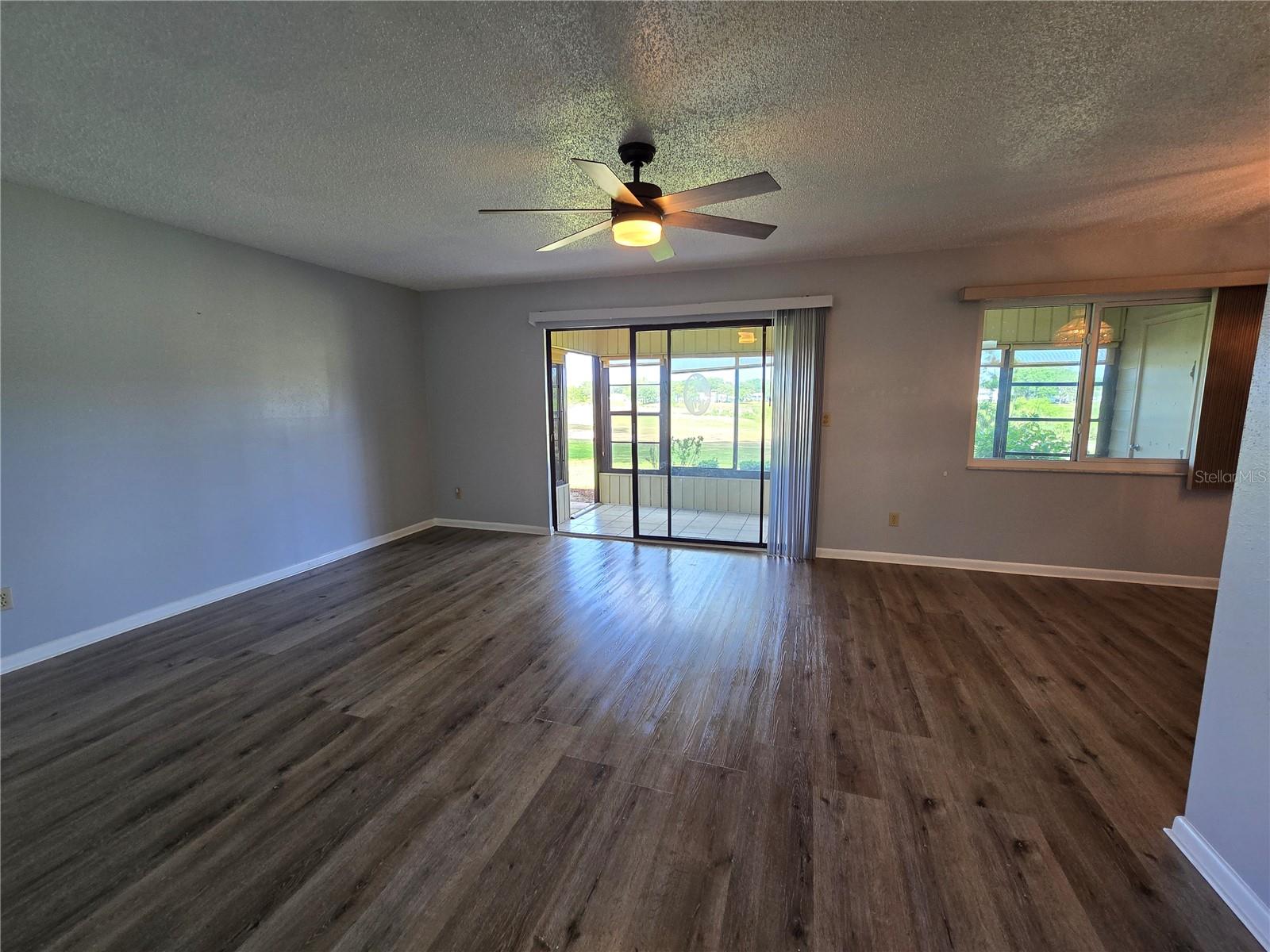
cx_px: 635
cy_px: 476
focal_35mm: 13
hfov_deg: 106.2
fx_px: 477
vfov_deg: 89.9
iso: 80
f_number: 2.2
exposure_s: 1/60
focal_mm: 2.2
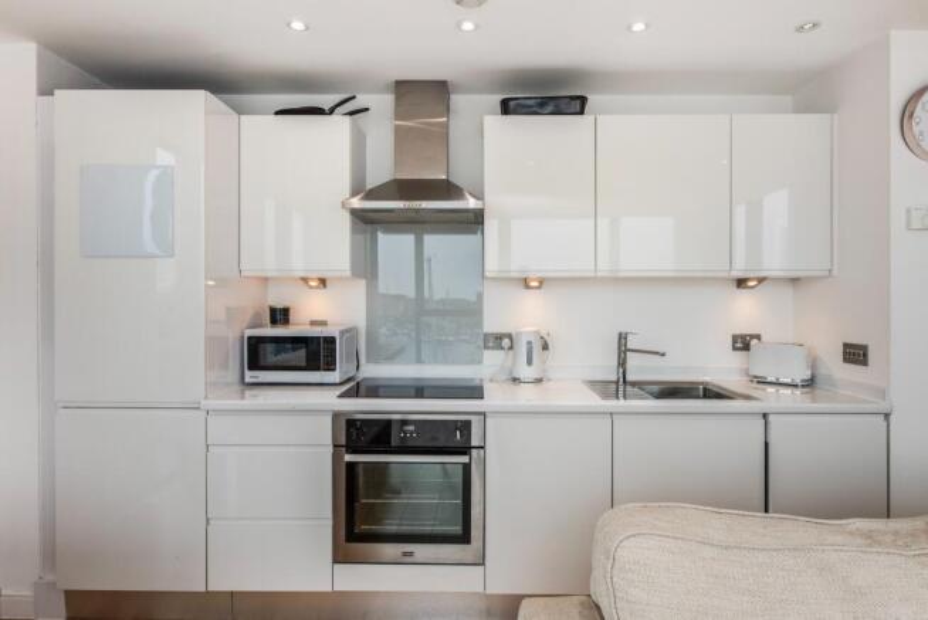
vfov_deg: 62.0
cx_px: 464
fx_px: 516
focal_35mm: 20
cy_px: 310
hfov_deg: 83.9
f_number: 10
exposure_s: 1/60
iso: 320
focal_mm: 20
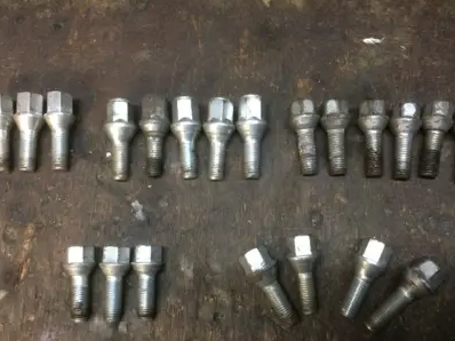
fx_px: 460
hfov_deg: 52.7
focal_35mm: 35
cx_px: 225
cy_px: 198
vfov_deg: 40.5
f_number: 2.2
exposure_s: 1/33
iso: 320
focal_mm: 4.15
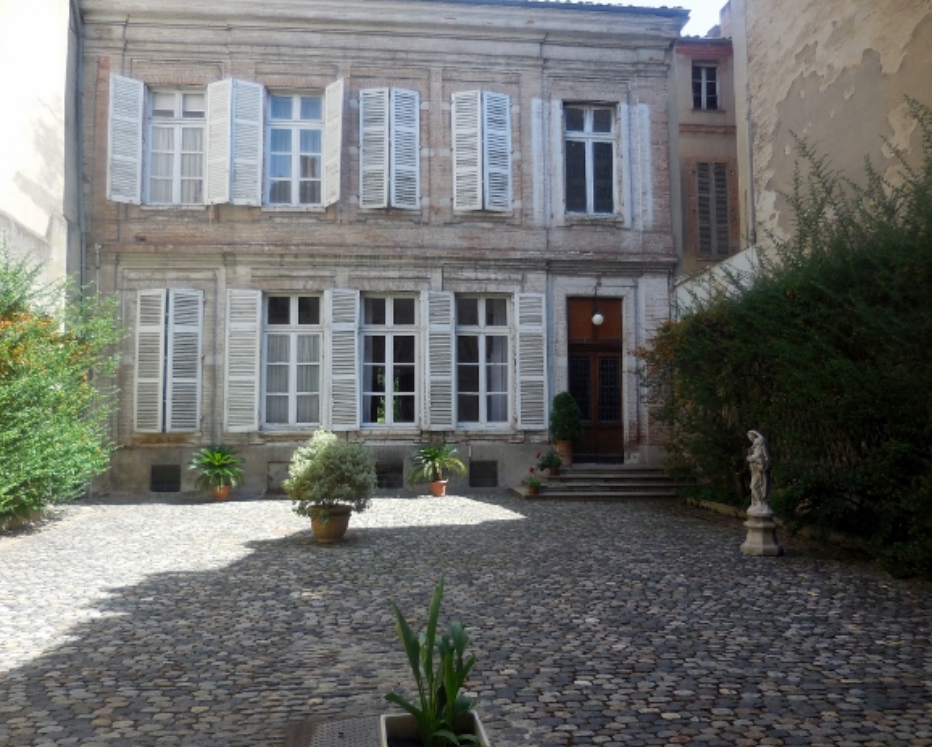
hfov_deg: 64.0
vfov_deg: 53.2
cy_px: 366
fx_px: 745
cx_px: 453
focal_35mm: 27
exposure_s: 1/400
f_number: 3.3
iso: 125
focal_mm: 4.5
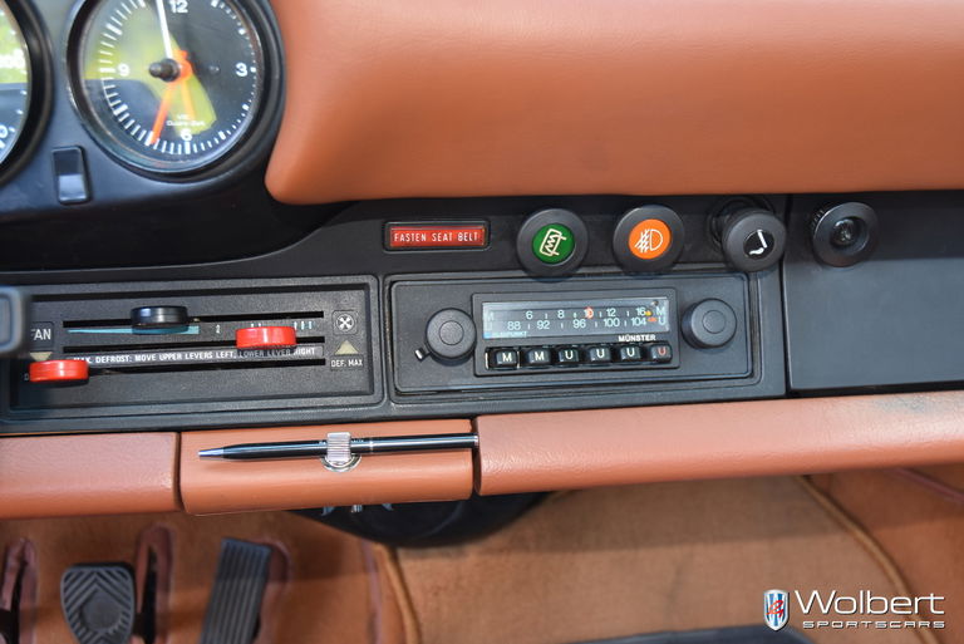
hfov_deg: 47.9
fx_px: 1085
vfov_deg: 33.1
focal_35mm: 40
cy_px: 322
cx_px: 482
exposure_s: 1/60
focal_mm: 27
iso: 450
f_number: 3.8
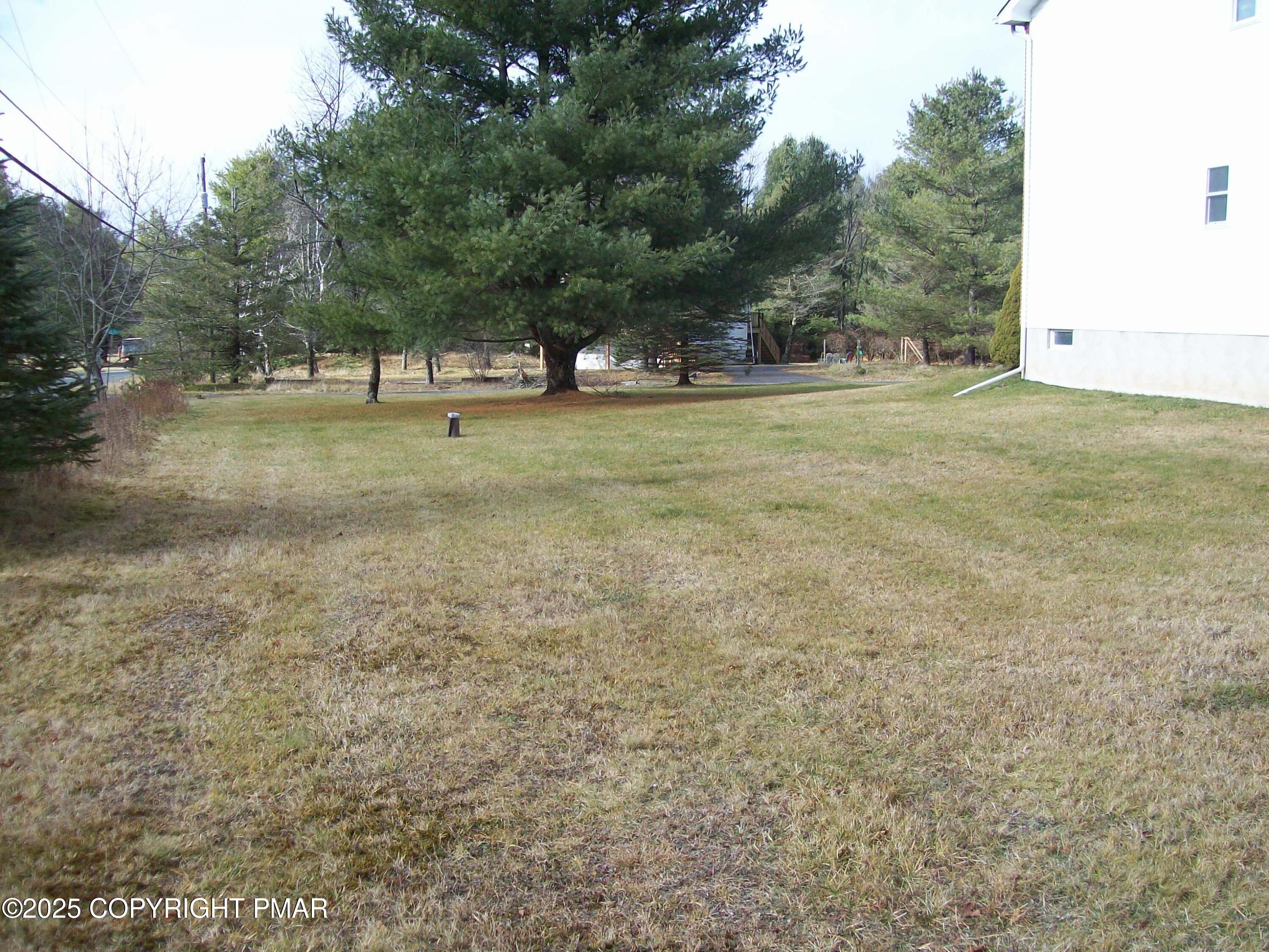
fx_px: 1320
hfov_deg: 51.4
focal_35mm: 36
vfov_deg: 39.7
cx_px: 634
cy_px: 476
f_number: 2.7
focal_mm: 6
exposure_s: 1/530
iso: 80
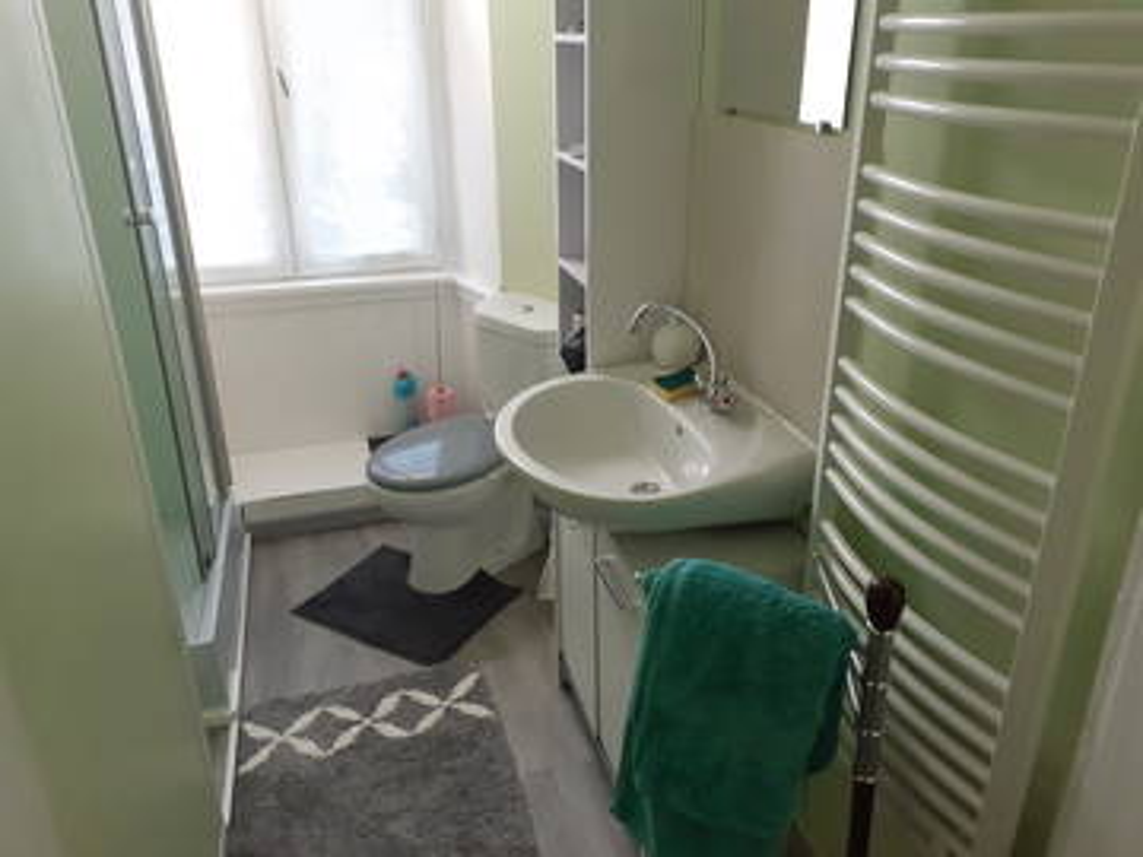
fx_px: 892
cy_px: 428
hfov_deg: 65.3
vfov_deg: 51.4
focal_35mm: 27
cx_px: 572
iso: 100
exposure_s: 1/50
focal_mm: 3.6
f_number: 1.9
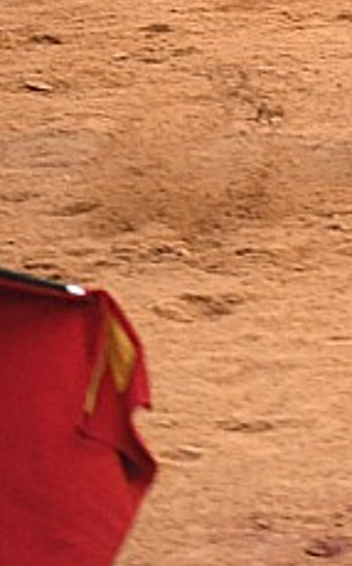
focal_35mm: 799
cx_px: 1430
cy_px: -399
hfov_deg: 1.6
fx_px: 12310
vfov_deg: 2.6
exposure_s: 1/320
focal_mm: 150
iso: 5000
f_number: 4
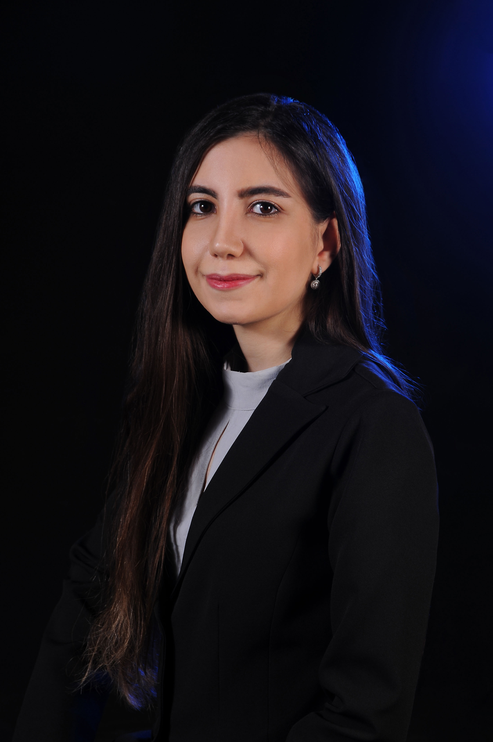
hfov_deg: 13.0
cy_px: 371
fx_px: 2162
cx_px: 246
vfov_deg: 19.5
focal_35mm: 105
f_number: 8
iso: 100
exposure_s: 1/160
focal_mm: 70
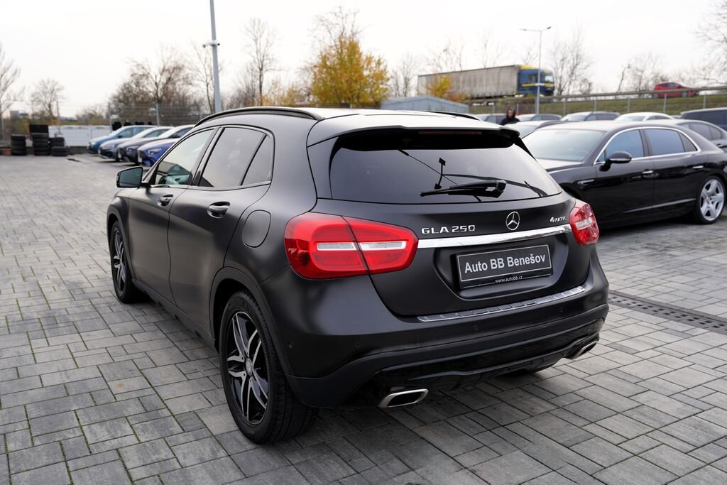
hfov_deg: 60.3
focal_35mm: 31
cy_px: 242
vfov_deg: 42.3
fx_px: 626
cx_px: 364
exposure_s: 1/60
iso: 100
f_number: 3.5
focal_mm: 31
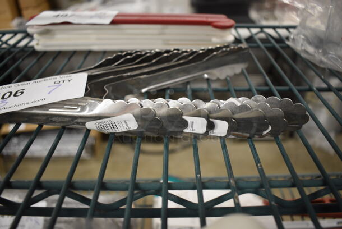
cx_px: 171
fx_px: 285
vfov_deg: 43.7
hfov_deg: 61.9
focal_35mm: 30
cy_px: 114
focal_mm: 20
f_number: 4
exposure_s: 1/60
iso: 1250
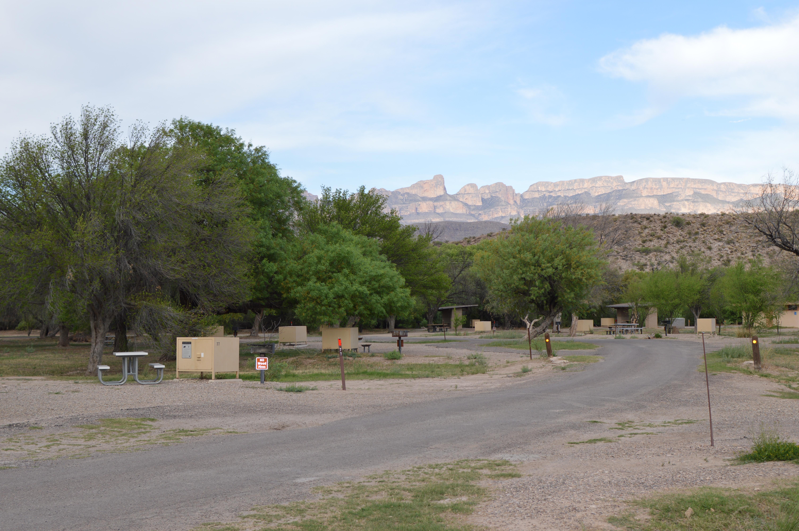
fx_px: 1164
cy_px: 266
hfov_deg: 37.9
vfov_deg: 25.7
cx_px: 400
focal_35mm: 52
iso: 100
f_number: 5
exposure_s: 1/200
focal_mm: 35
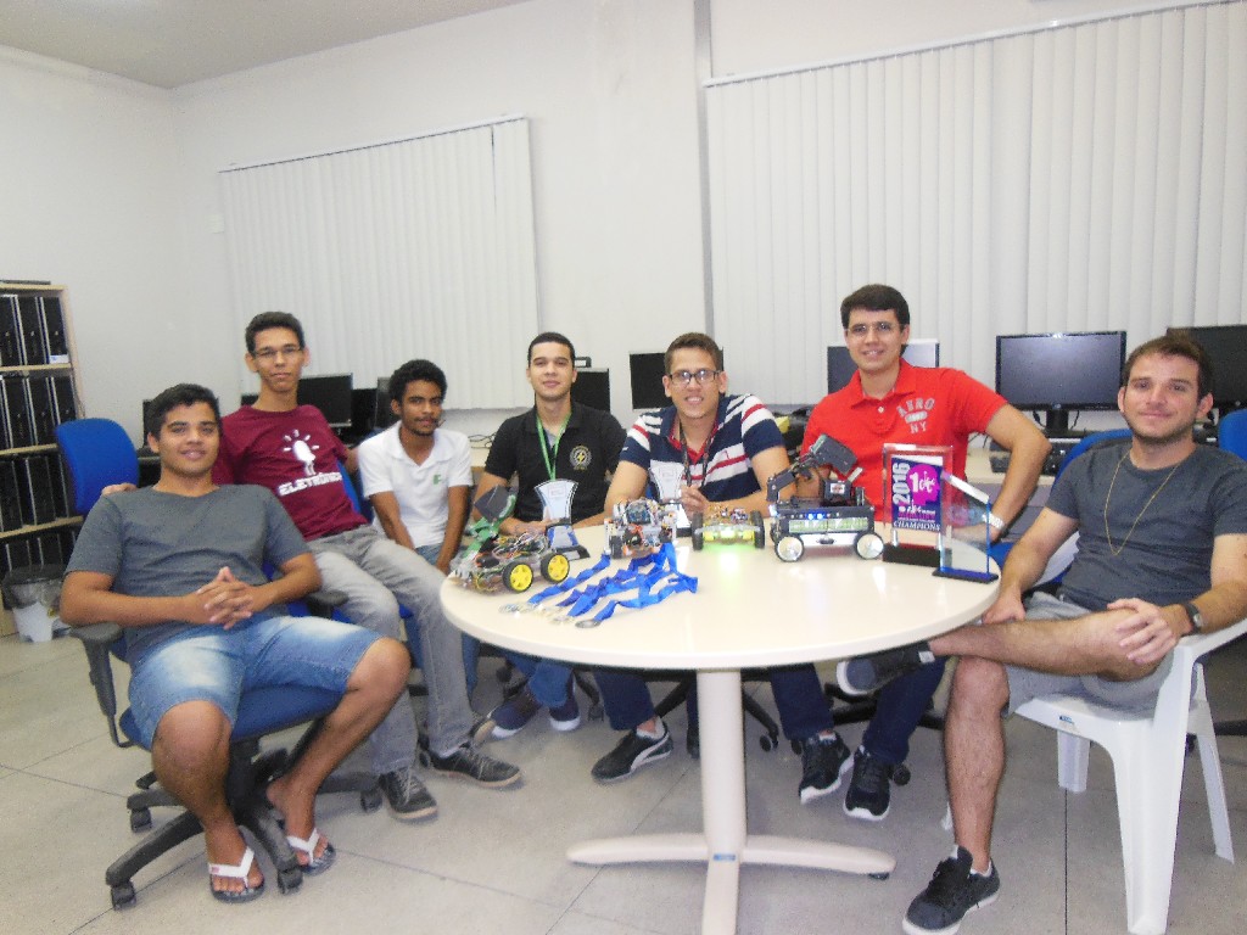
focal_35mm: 25
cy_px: 468
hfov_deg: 69.4
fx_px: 901
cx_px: 624
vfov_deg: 54.9
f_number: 3.5
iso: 250
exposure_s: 1/25
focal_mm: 4.5
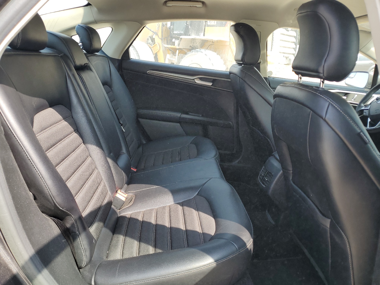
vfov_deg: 53.1
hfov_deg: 67.3
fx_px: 285
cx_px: 190
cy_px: 142
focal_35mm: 26
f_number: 1.5
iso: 50
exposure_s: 1/385
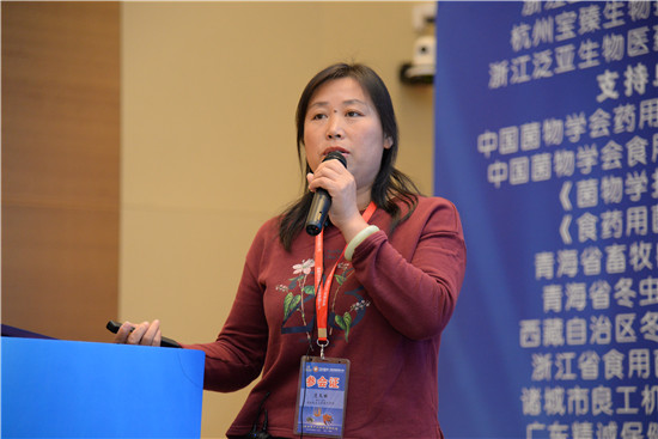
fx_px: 2011
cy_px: 220
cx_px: 329
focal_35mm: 110
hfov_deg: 18.6
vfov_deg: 12.5
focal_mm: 110
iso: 2500
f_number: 4
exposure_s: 1/200
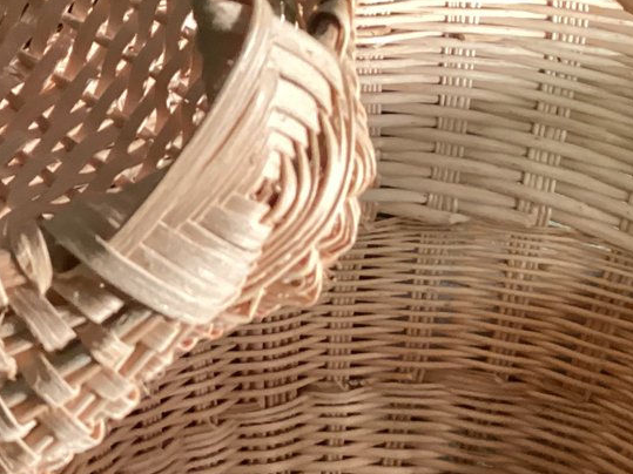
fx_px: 1591
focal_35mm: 87
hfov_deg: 20.6
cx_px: -185
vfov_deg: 16.6
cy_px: 4
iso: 500
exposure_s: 1/30
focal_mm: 3.3
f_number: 2.4
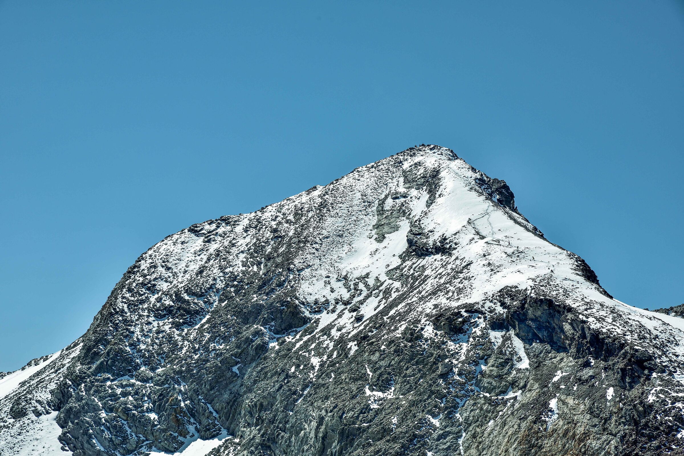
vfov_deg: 19.5
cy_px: 228
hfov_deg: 28.8
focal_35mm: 70
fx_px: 1330
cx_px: 342
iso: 100
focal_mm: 70
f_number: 11
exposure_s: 1/250
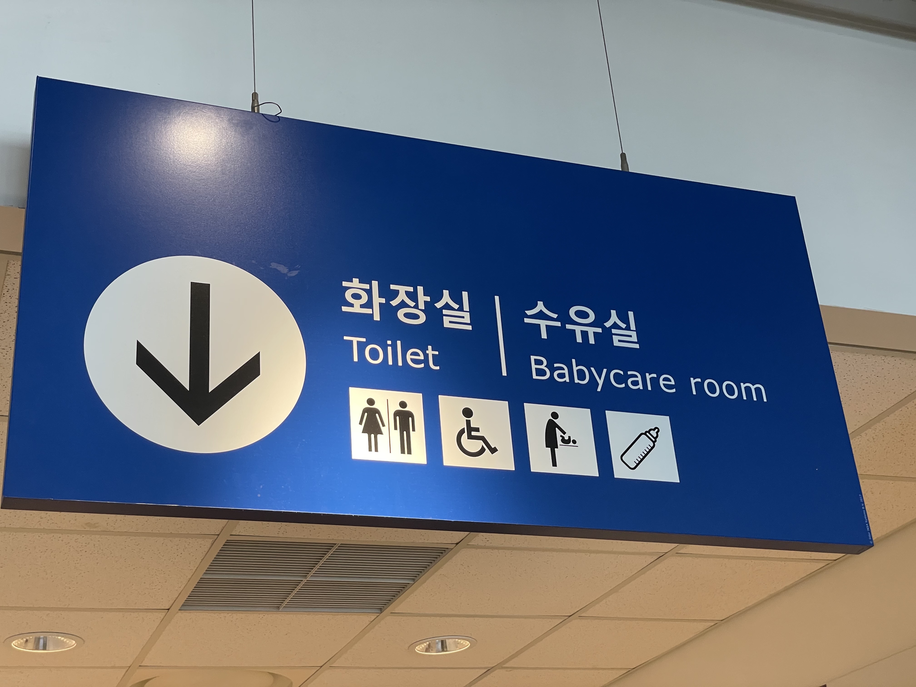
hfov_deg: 36.8
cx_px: 458
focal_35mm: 52
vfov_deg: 28.0
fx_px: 1376
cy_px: 344
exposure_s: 1/60
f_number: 2
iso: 160
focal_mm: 6
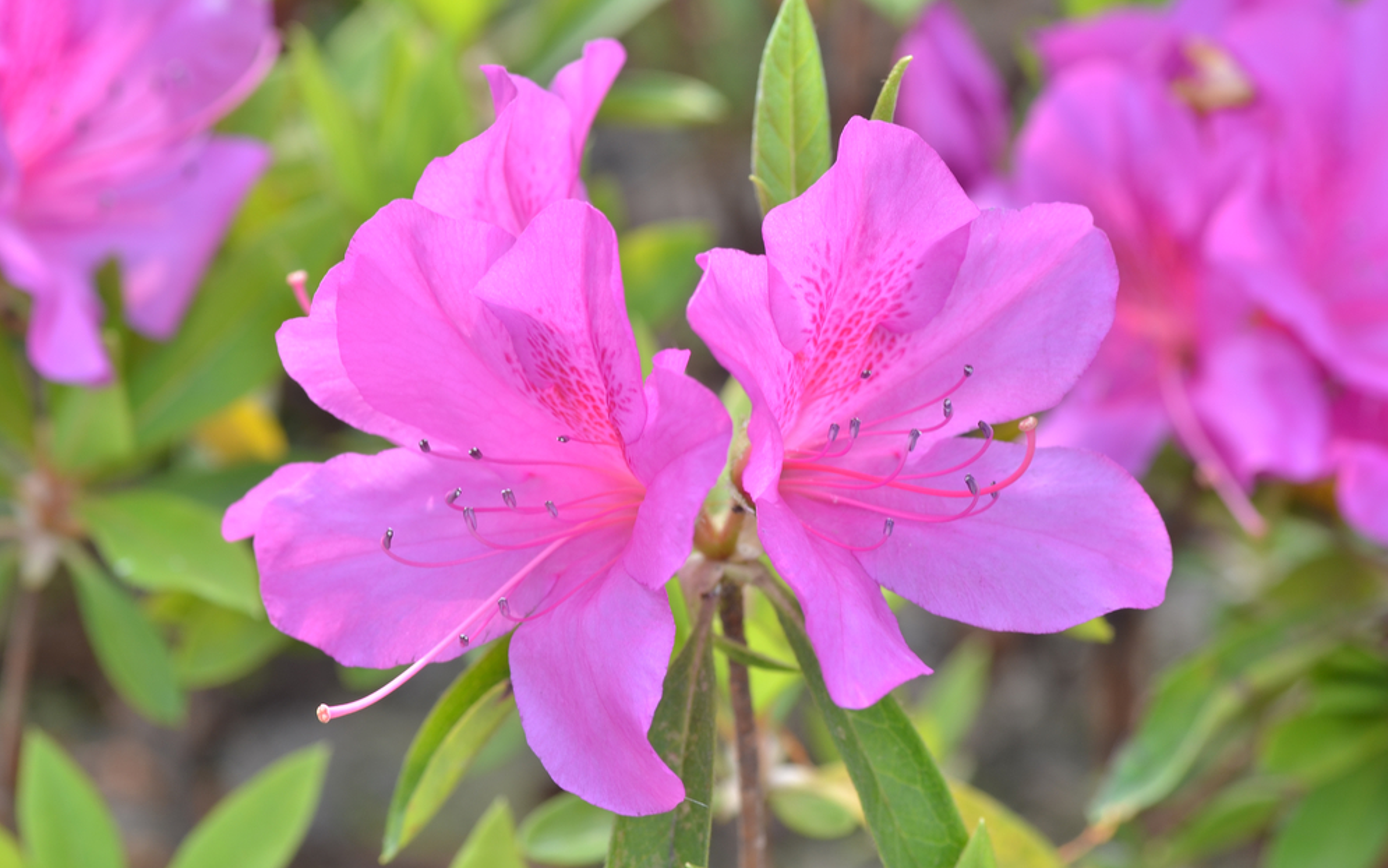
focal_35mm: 138
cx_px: 696
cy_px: 448
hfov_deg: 15.1
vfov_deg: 9.5
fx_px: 5220
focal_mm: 90
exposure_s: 1/80
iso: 100
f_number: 8
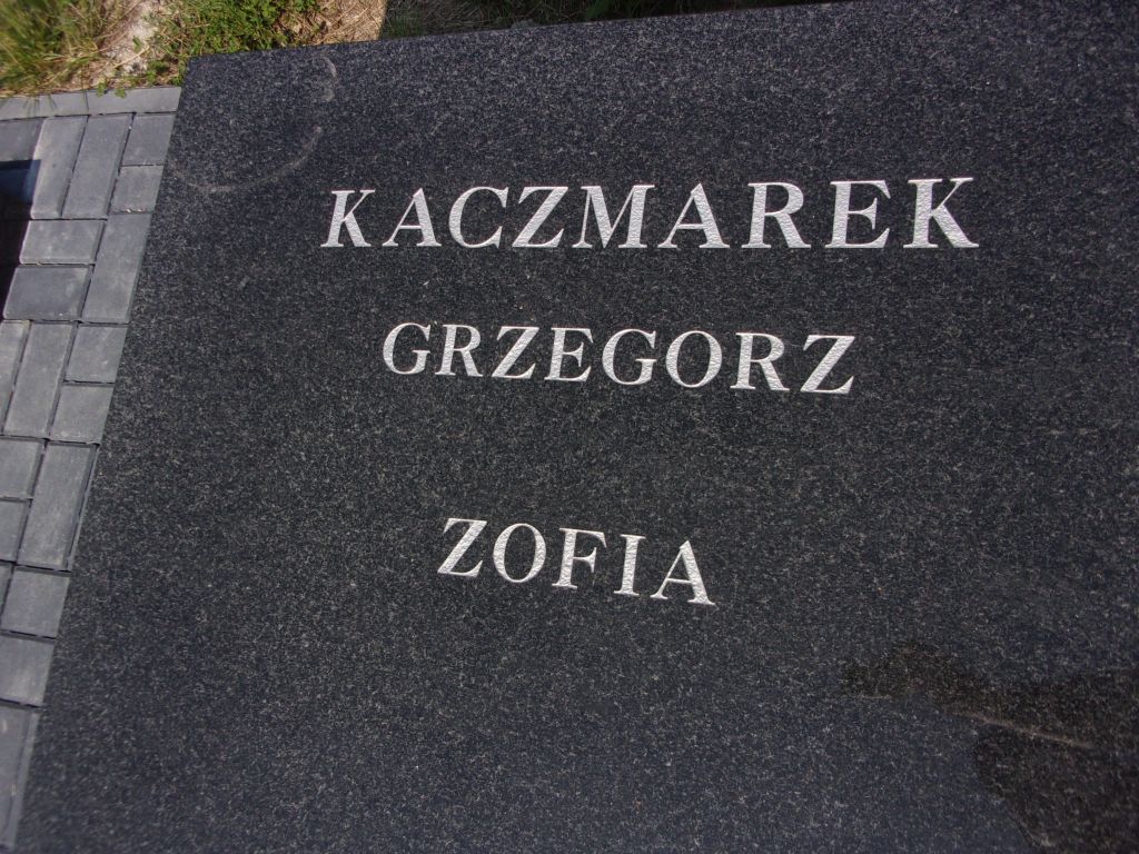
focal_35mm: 28
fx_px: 921
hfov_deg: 63.4
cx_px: 570
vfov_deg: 49.7
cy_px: 427
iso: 80
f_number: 3.9
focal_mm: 5.1
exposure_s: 1/800
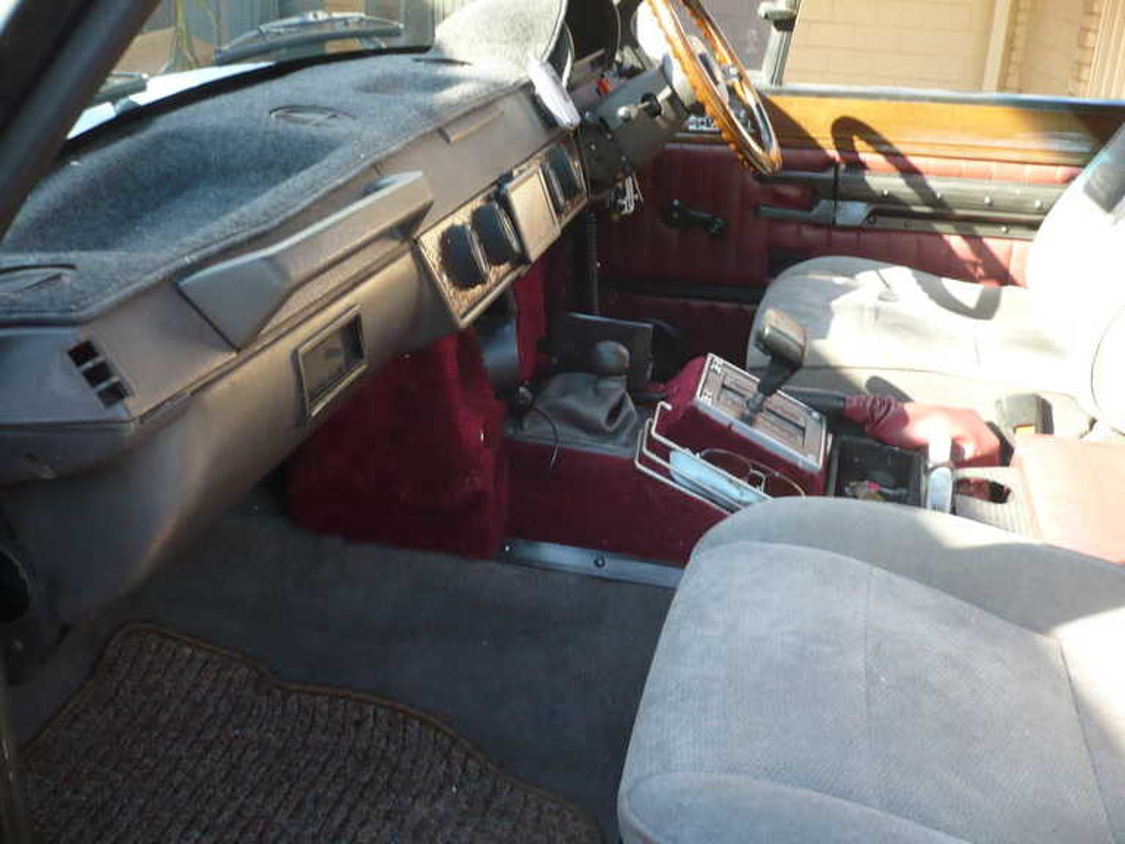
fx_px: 1137
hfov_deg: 52.6
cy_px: 422
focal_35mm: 35
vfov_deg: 40.7
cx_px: 562
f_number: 2.8
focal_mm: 5.8
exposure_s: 1/60
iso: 100
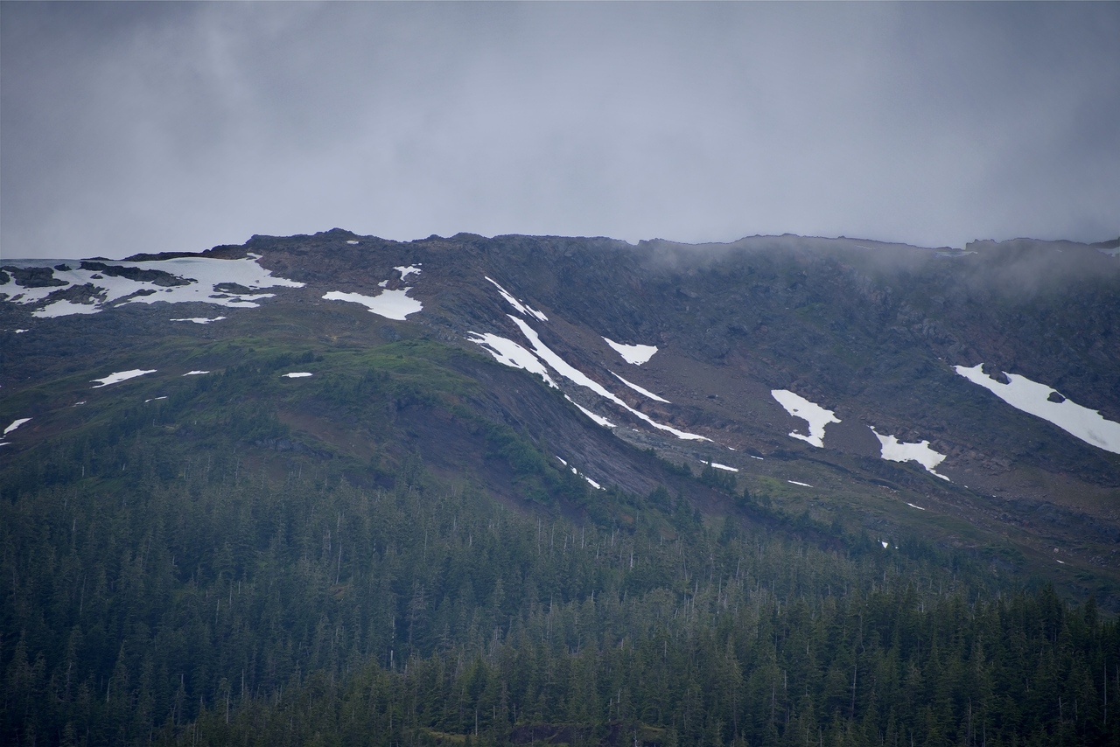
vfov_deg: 4.6
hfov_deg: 6.9
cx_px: 560
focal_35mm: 300
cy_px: 374
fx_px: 9335
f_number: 5.6
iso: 250
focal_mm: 300
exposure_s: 1/640
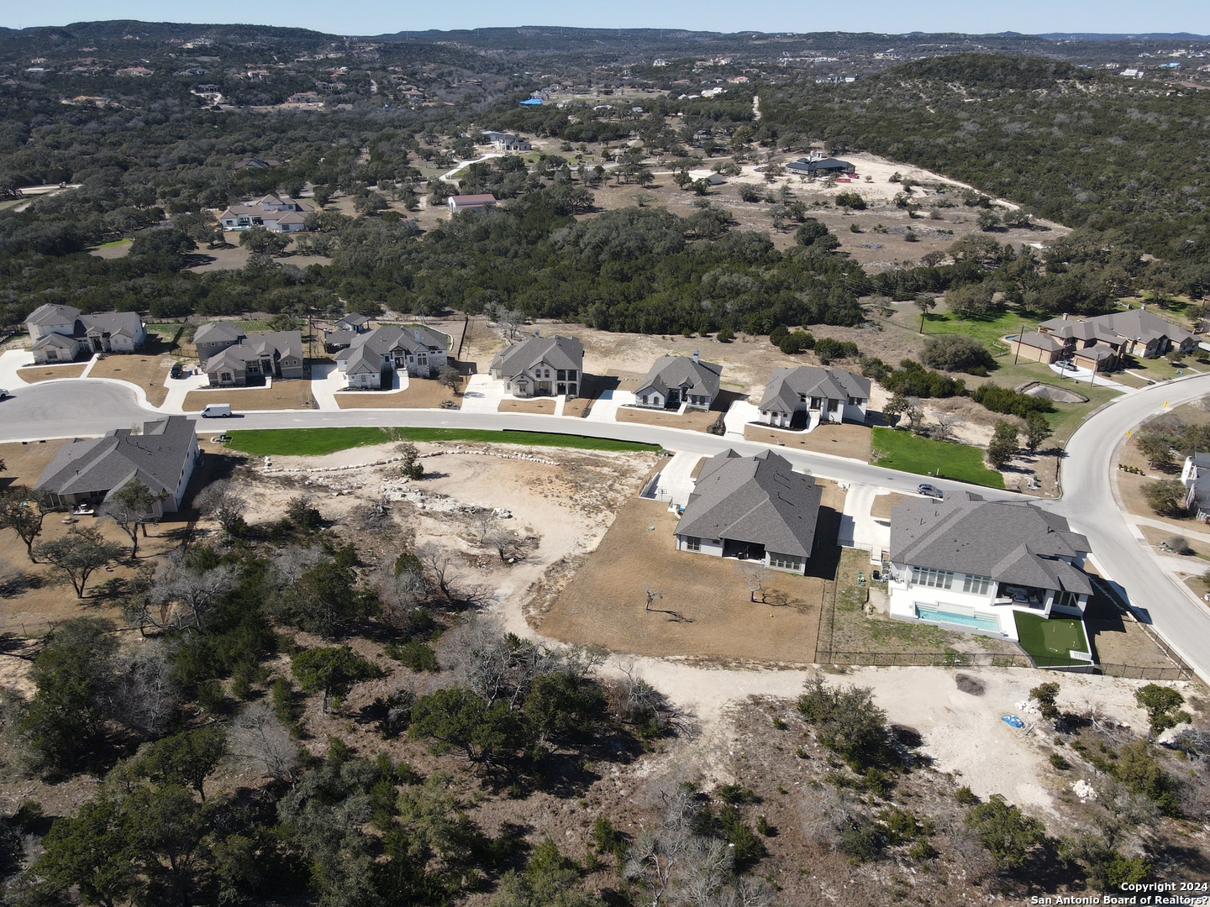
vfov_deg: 56.8
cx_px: 605
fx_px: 839
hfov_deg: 71.6
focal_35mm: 24
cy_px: 454
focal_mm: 4.5
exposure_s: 1/640
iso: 100
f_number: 2.8
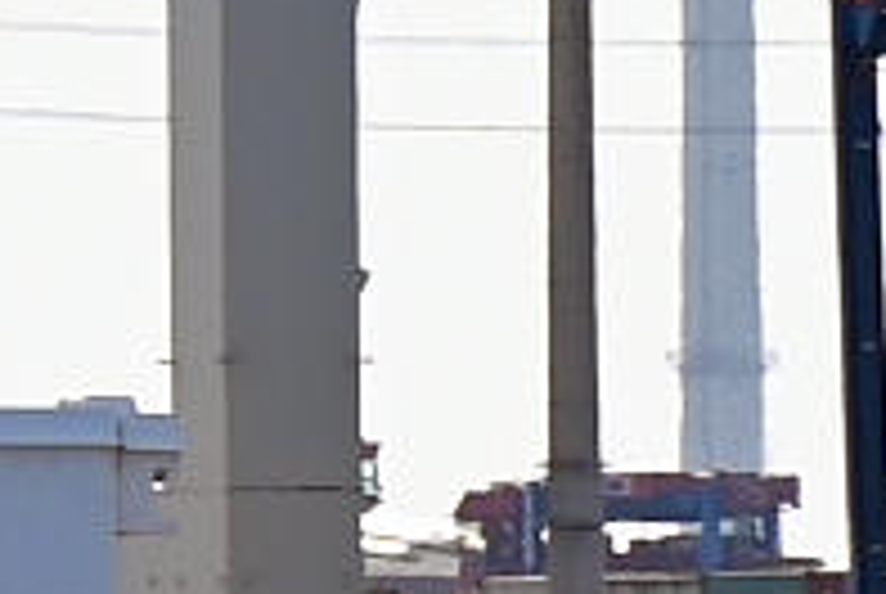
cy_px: 718
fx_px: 15356
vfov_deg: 2.2
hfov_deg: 3.3
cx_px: -1313
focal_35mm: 623
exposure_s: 1/500
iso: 100
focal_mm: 120
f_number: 5.6
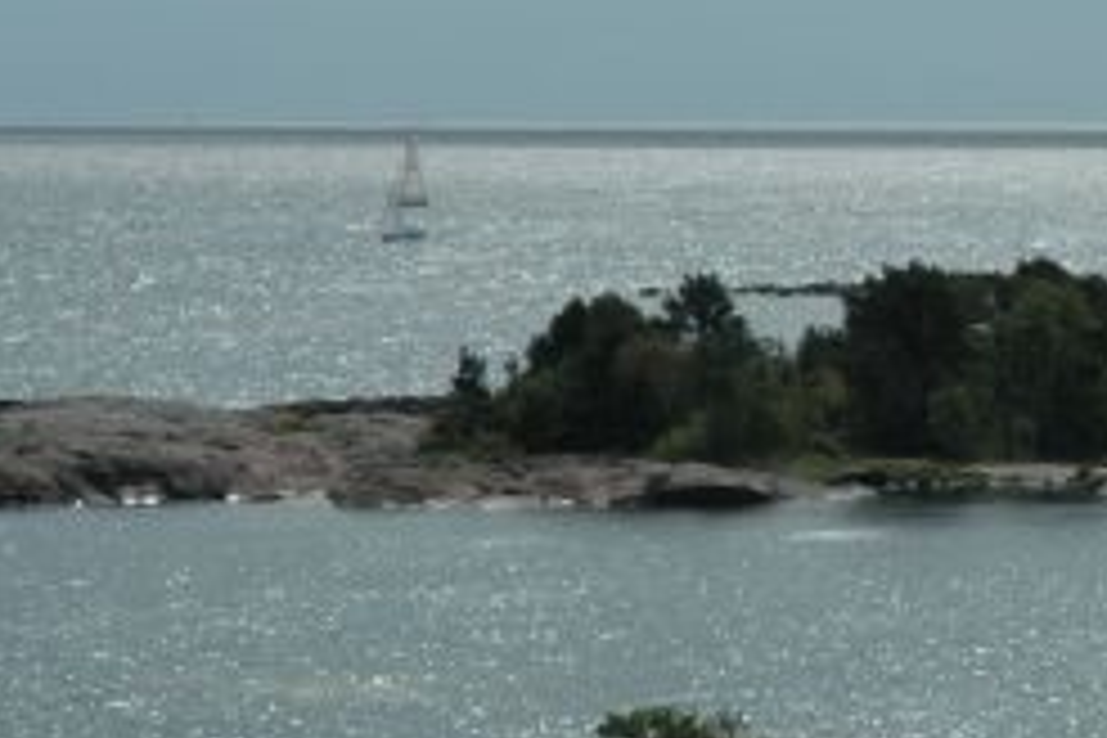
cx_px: 1210
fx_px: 8394
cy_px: 194
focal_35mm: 273
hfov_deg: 7.5
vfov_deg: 5.0
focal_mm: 70
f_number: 16
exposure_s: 1/1000
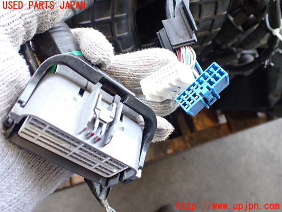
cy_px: 106
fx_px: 244
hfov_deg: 60.0
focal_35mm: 30
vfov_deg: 46.8
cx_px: 141
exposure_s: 1/125
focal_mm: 5.4
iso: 400
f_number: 2.3
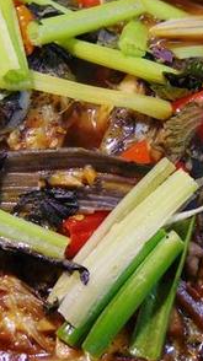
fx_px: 1074
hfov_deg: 10.8
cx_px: 106
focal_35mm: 112
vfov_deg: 19.0
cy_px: 96
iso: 100
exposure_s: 1/30
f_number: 3.3
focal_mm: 7.6
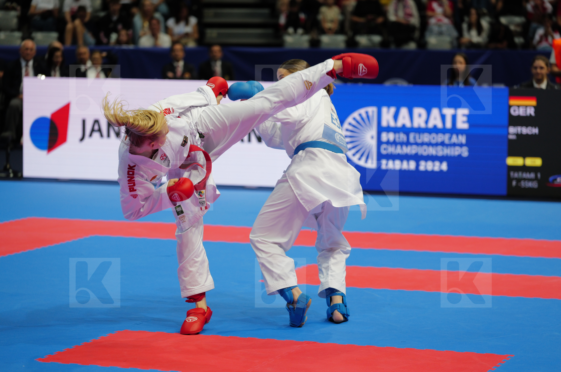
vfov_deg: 11.3
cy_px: 186
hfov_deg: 17.0
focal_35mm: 121
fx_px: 1882
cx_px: 280
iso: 1250
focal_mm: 121
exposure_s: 1/1000
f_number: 2.8
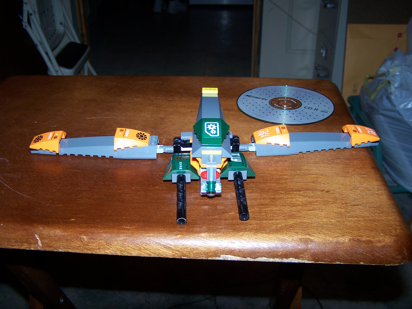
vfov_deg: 37.7
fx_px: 452
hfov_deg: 49.0
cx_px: 206
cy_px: 154
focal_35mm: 38
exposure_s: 1/60
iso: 80
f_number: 2.8
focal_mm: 6.3
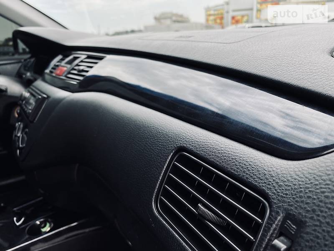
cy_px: 126
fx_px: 251
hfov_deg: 67.3
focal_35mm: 26
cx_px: 167
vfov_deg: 53.1
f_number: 1.8
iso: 32
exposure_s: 1/644
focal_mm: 4.2
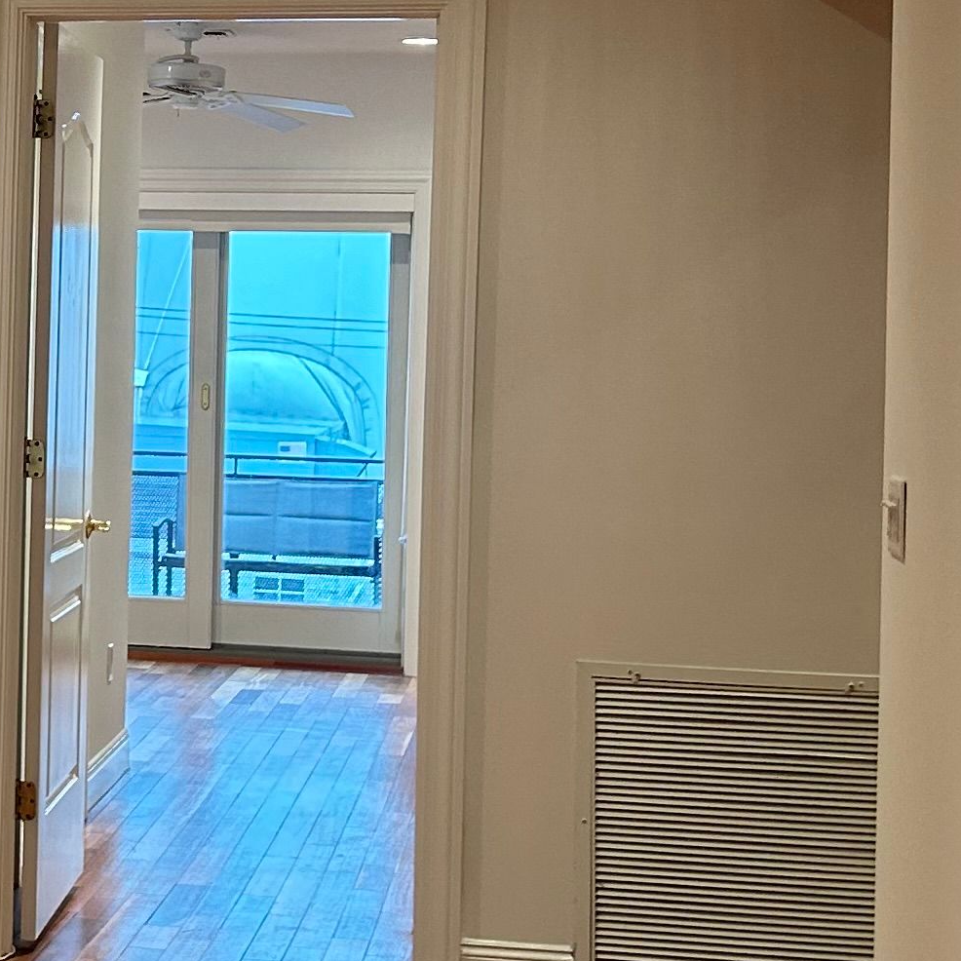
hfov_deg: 17.6
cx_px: -200
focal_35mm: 94
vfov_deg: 18.4
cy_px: 334
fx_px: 2952
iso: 80
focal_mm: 5.7
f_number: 1.5
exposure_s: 1/60
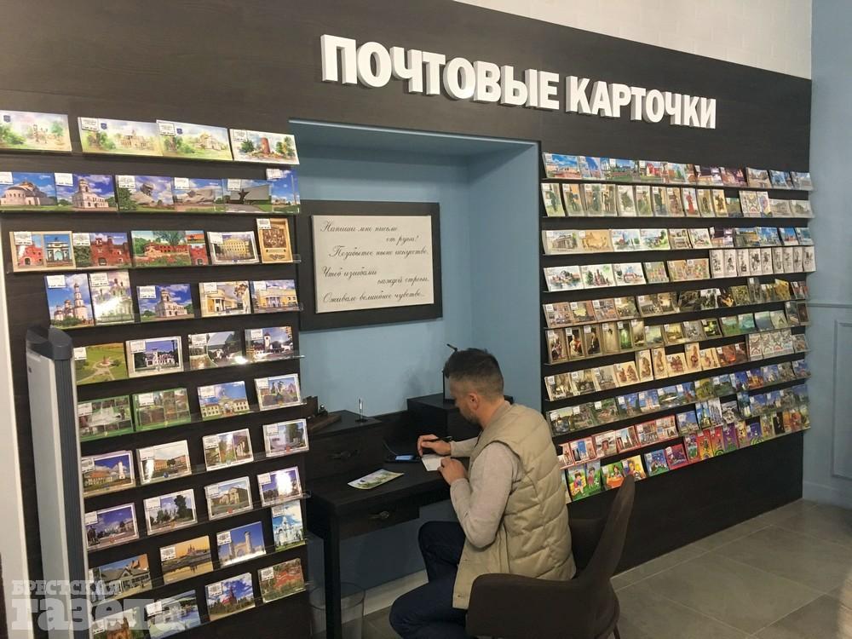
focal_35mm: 29
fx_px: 714
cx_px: 426
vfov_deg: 48.2
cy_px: 320
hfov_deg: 61.7
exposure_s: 1/33
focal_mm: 4.15
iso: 200
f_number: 2.2
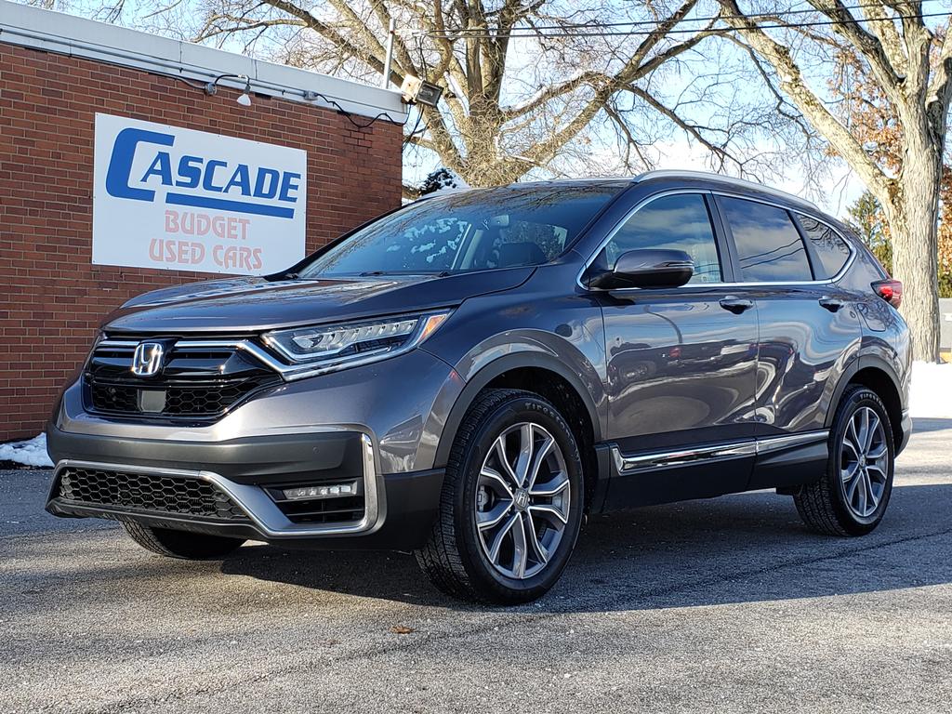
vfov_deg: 53.1
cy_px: 357
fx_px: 715
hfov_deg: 67.3
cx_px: 476
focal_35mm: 26
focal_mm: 4.3
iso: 50
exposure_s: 1/430
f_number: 2.4
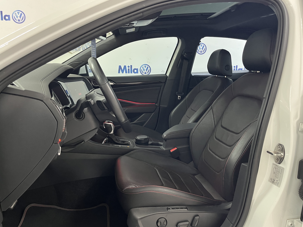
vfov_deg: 51.3
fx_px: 236
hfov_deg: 65.3
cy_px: 116
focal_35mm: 27
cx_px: 156
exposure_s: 1/40
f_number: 1.6
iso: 500
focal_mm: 5.1
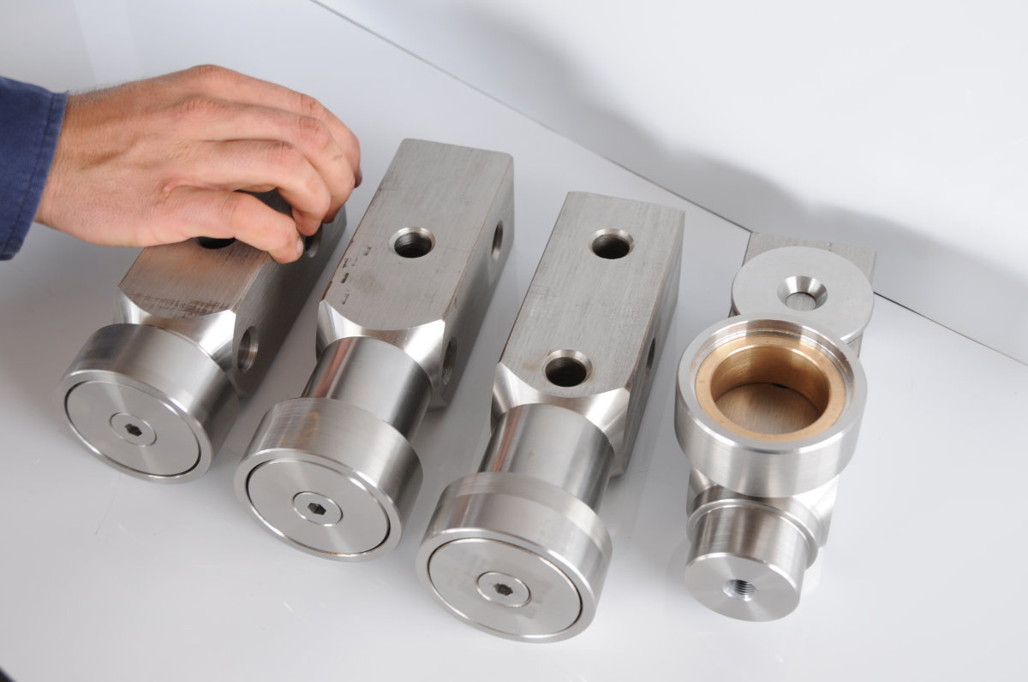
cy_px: 341
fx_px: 1369
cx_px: 514
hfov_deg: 41.2
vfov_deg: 28.0
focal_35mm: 48
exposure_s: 1/15
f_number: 6.3
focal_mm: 32
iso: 200
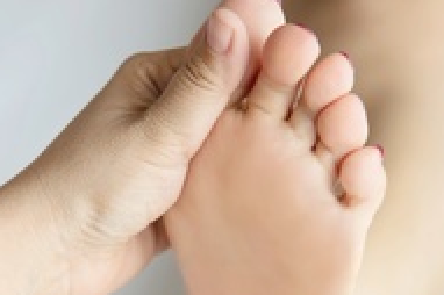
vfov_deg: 6.5
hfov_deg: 9.8
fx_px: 2575
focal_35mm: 209
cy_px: 279
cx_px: 93
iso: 200
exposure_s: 1/80
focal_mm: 95
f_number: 4.5
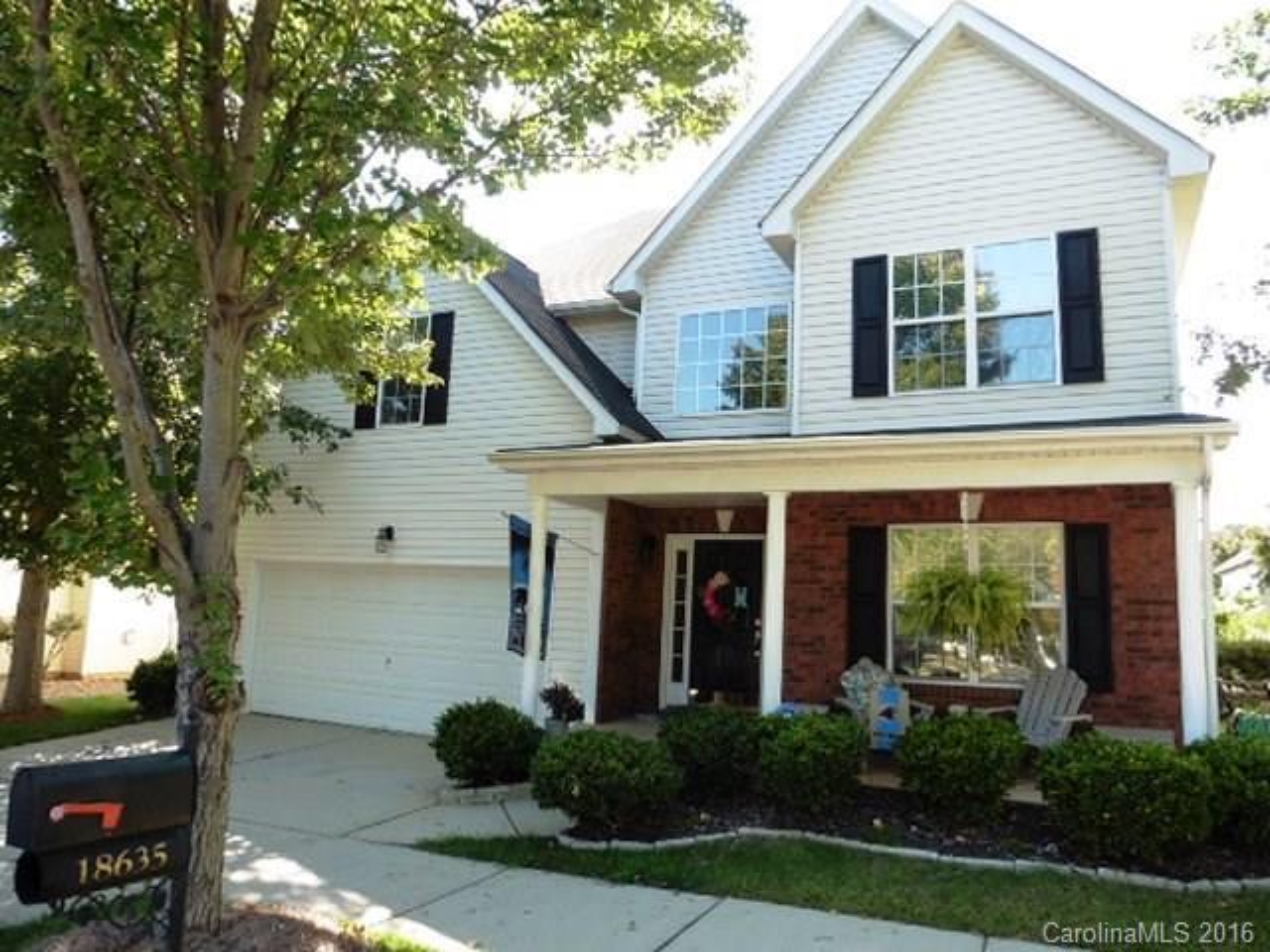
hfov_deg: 71.6
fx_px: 881
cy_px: 476
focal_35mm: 24
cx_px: 635
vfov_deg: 56.8
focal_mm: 4.3
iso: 100
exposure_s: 1/125
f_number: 4
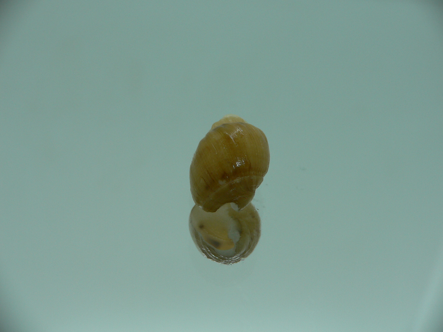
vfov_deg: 40.7
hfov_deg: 52.6
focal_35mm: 35
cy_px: 166
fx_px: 448
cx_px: 222
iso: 80
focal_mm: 4.6
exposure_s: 1/80
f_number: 2.8
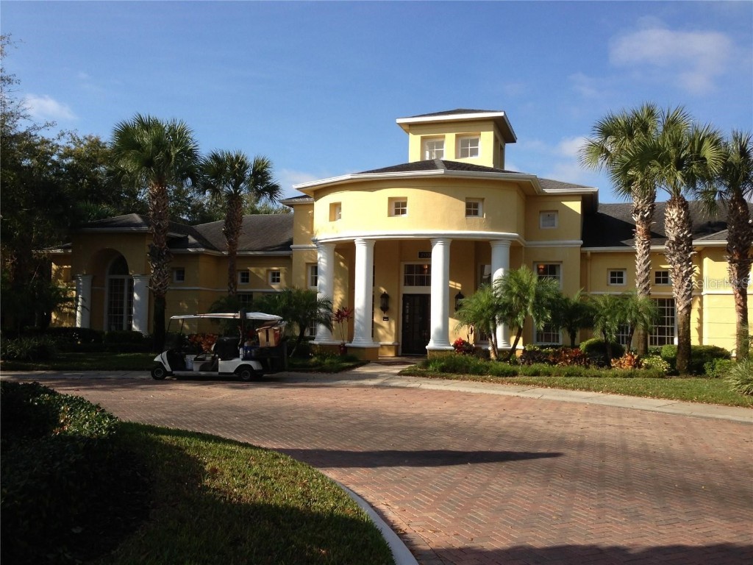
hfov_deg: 55.4
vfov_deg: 42.9
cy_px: 282
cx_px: 376
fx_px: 718
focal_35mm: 33
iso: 50
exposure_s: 1/1079
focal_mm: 4.13
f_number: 2.4
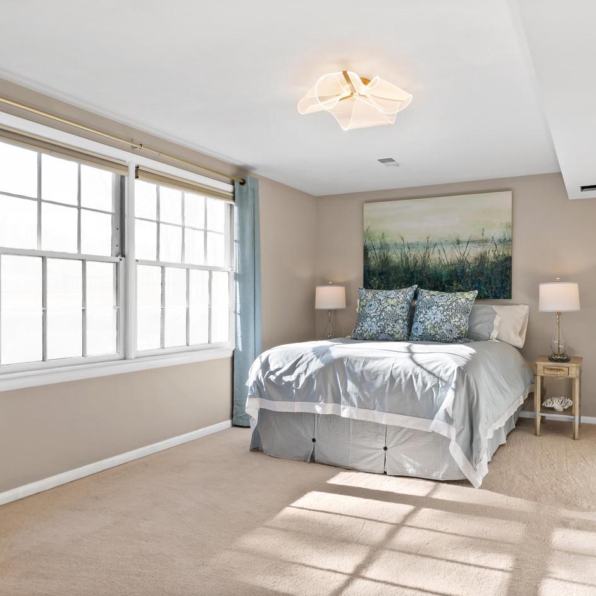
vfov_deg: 60.9
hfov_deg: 60.6
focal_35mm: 26
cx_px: 349
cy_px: 295
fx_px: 506
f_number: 8
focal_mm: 20
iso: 400
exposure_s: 1/25
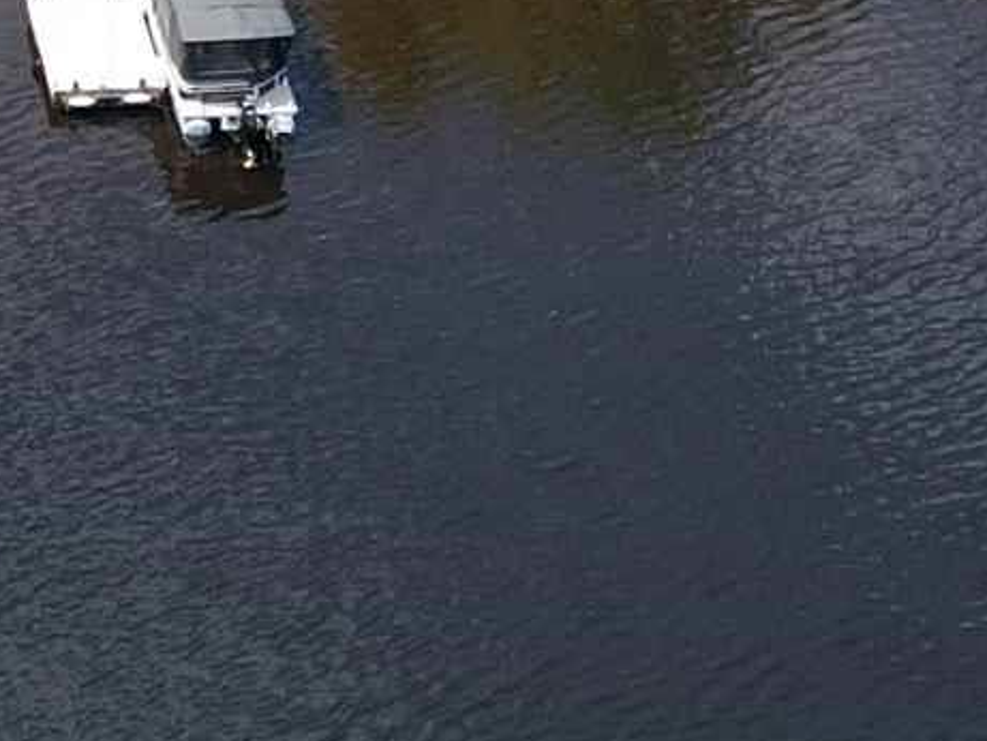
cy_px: -803
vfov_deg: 8.7
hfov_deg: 12.0
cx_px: -308
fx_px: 4563
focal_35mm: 160
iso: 100
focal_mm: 6.72
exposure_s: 1/1250
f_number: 1.7
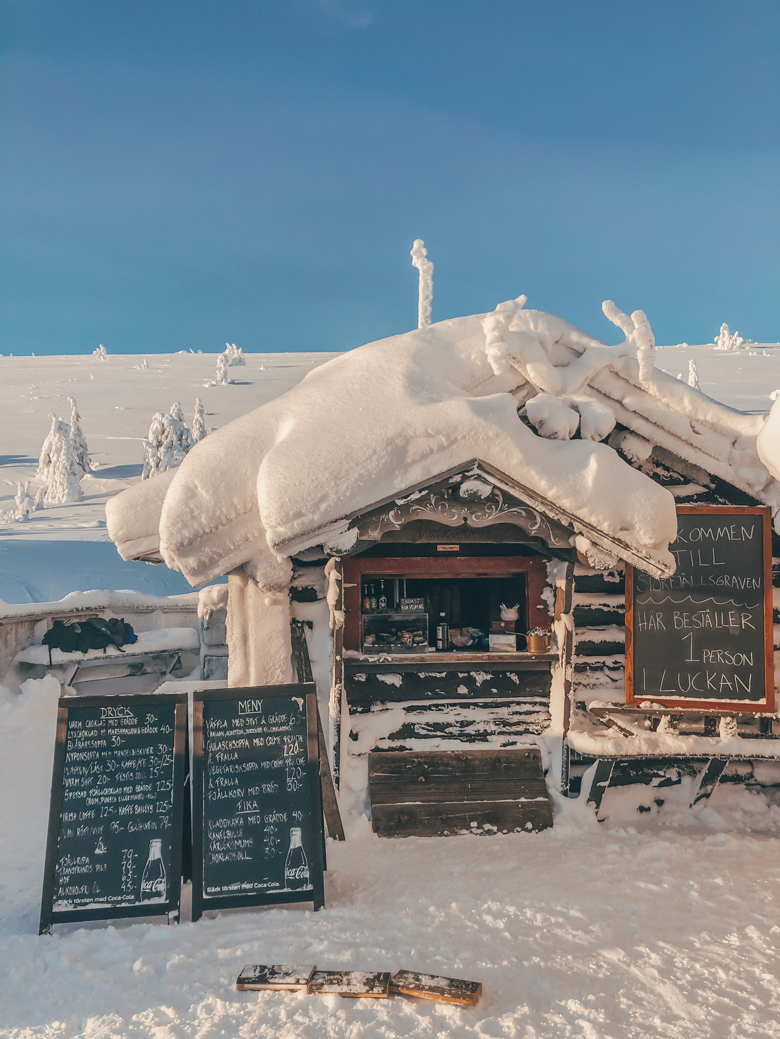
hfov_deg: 49.7
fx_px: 841
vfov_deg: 63.4
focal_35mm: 28
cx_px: 390
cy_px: 520
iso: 20
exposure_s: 1/1200
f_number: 1.8
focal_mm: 3.99
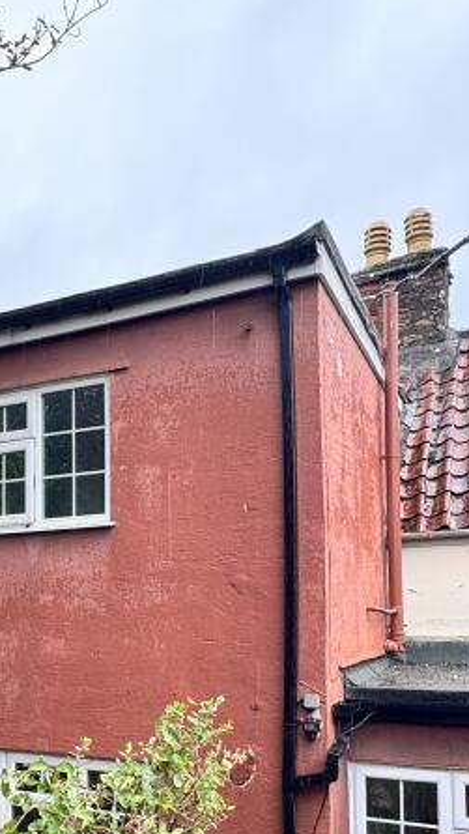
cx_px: 118
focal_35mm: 35
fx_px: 774
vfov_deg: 54.9
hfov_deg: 33.1
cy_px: 587
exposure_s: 1/99
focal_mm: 2.22
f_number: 2.2
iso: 50
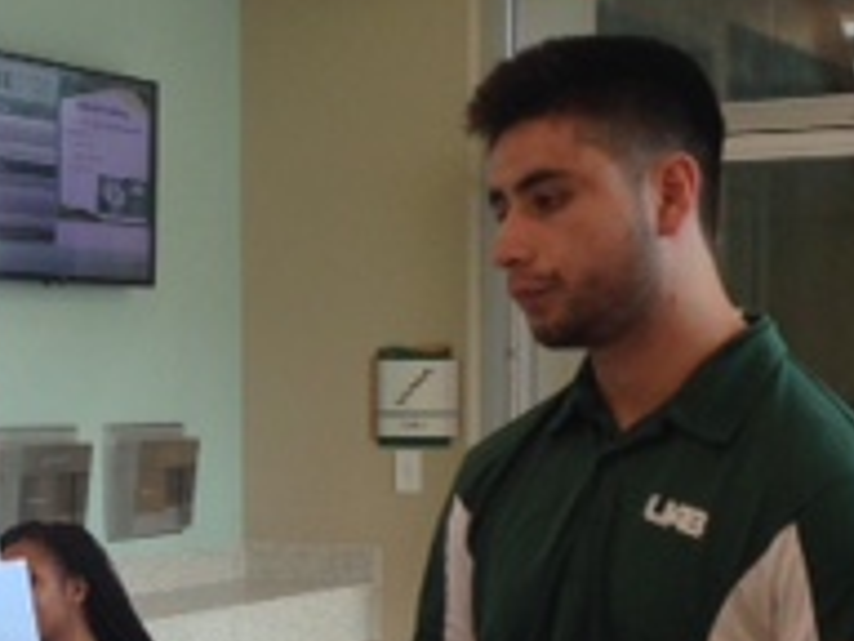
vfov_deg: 13.3
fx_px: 2714
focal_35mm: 110
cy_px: 596
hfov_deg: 17.7
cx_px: 182
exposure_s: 1/60
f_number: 2.4
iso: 50
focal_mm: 4.12
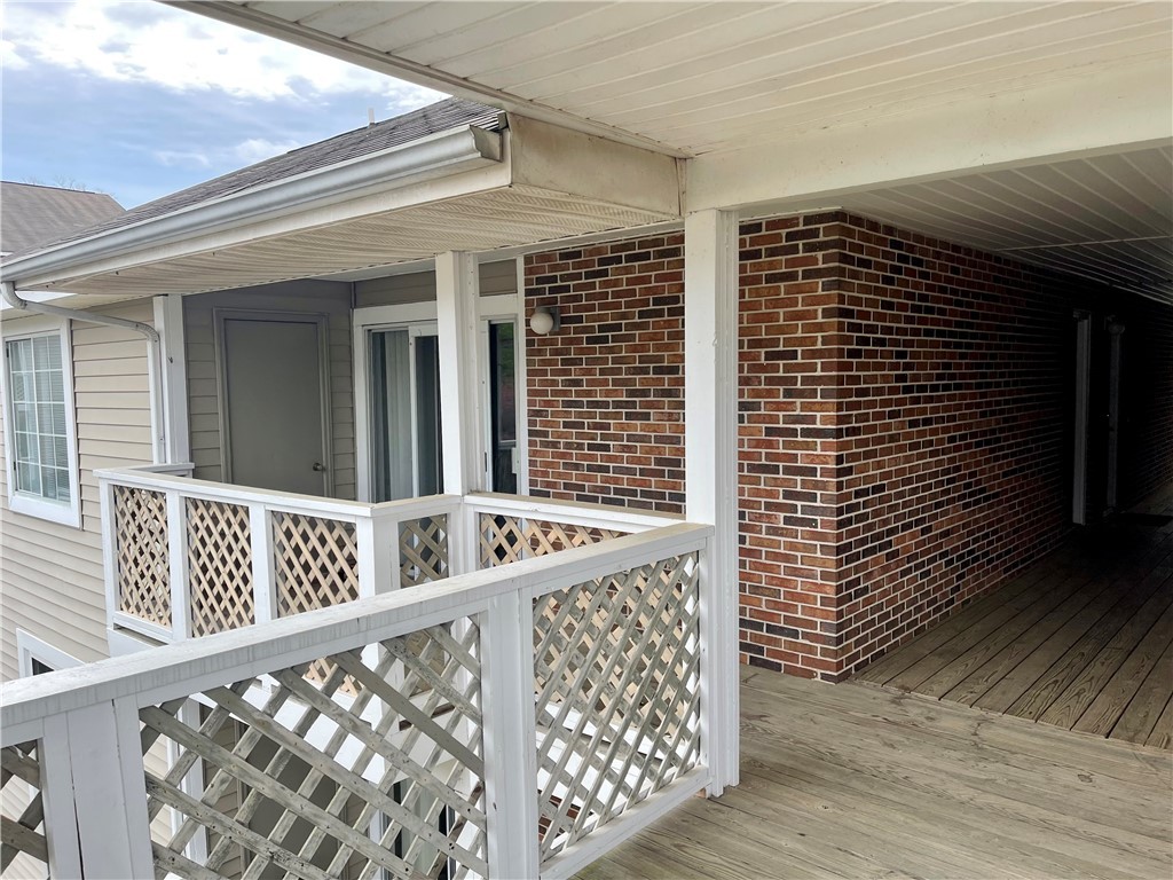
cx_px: 586
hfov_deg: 67.3
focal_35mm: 26
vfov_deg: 53.1
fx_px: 881
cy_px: 440
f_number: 1.6
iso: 32
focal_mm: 5.1
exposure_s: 1/759
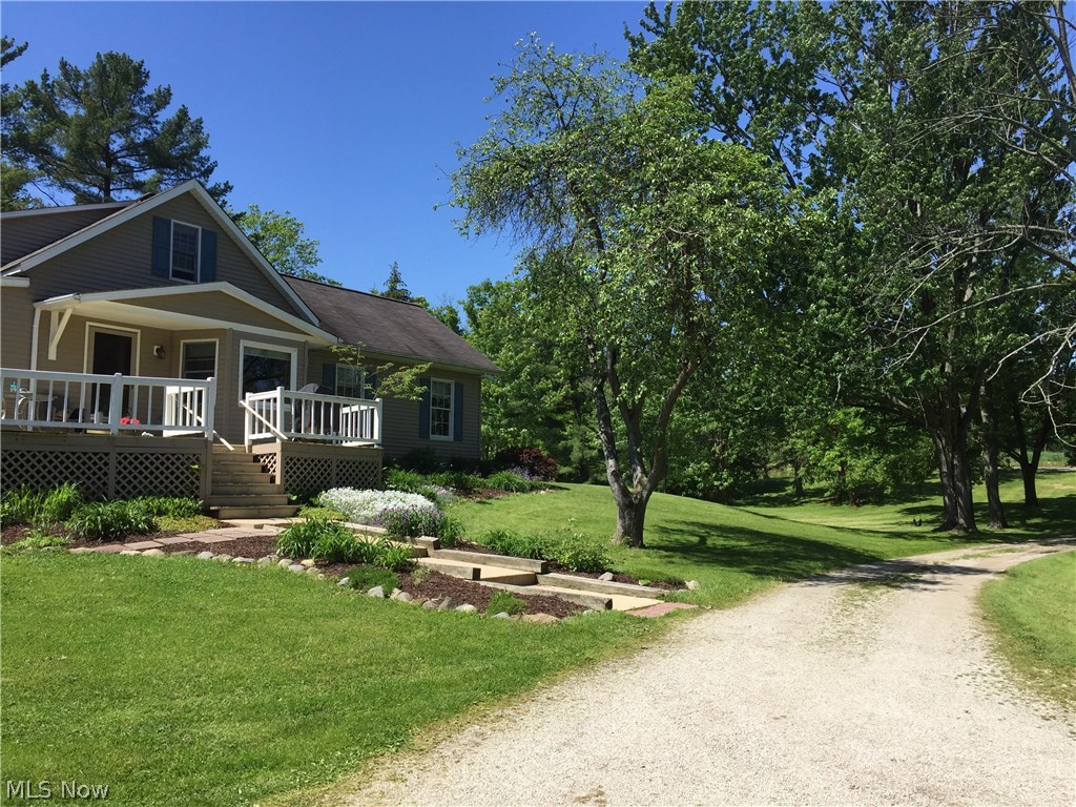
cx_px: 538
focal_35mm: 29
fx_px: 901
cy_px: 404
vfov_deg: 48.2
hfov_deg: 61.7
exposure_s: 1/1980
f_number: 2.2
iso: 32
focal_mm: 4.15
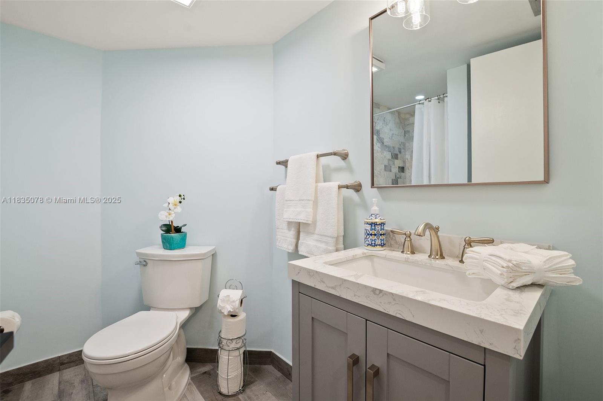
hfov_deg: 100.4
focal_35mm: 15
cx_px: 302
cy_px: 200
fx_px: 251
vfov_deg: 77.3
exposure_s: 1/15
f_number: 8
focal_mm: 10
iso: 640
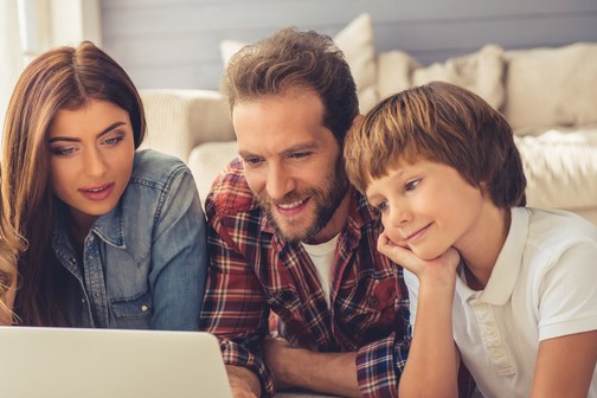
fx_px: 1476
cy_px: 240
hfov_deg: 22.8
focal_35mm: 89
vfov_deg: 15.3
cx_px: 204
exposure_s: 1/800
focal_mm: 62
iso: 400
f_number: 3.5
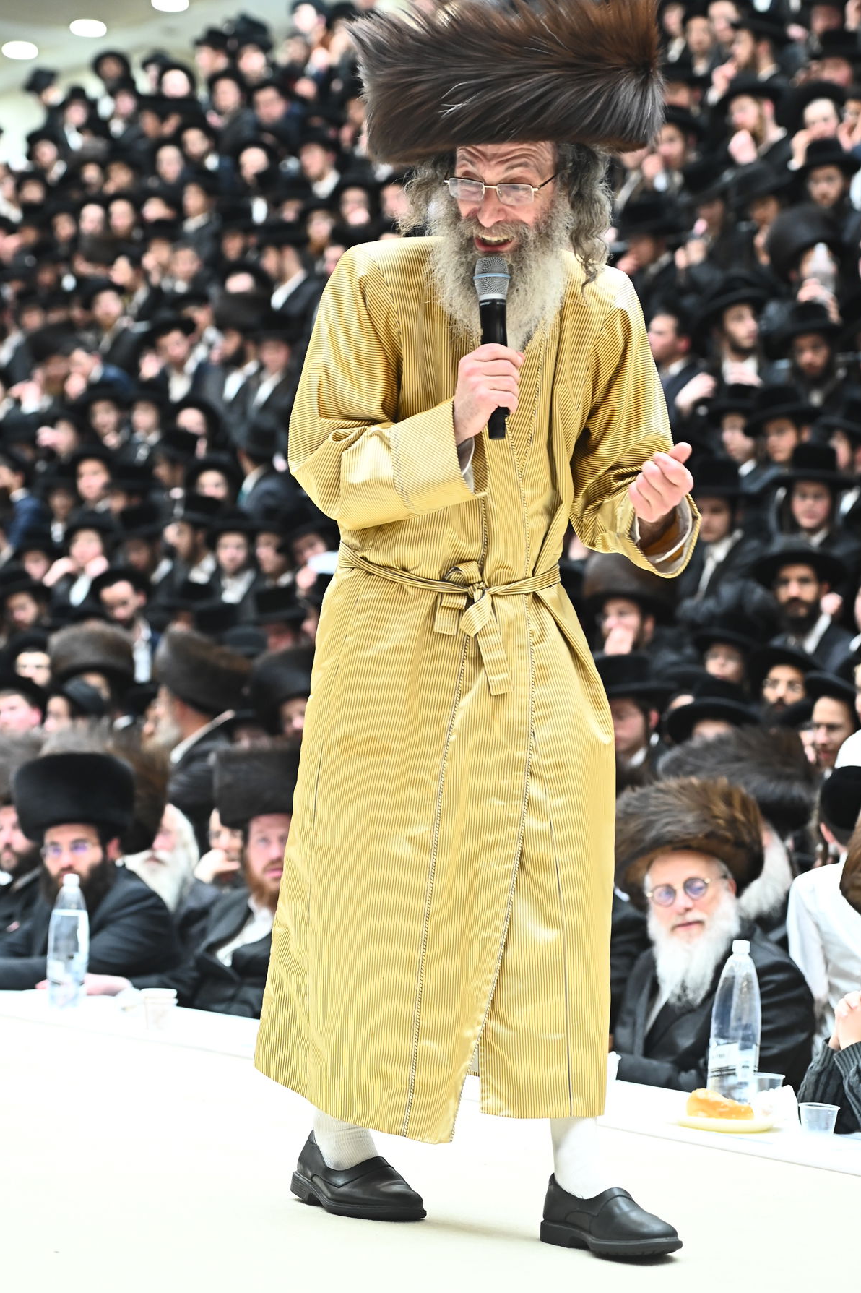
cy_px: 556
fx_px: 3624
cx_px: 389
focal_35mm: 101
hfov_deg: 13.5
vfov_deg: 20.2
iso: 2000
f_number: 4
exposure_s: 1/250
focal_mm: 86
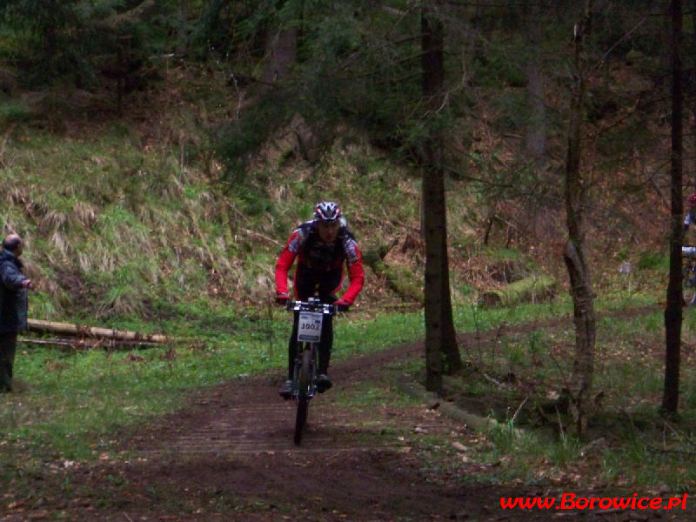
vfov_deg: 12.7
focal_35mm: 117
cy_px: 261
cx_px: 348
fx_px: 2352
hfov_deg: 16.8
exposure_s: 1/125
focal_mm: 19.2
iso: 400
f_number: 4.4
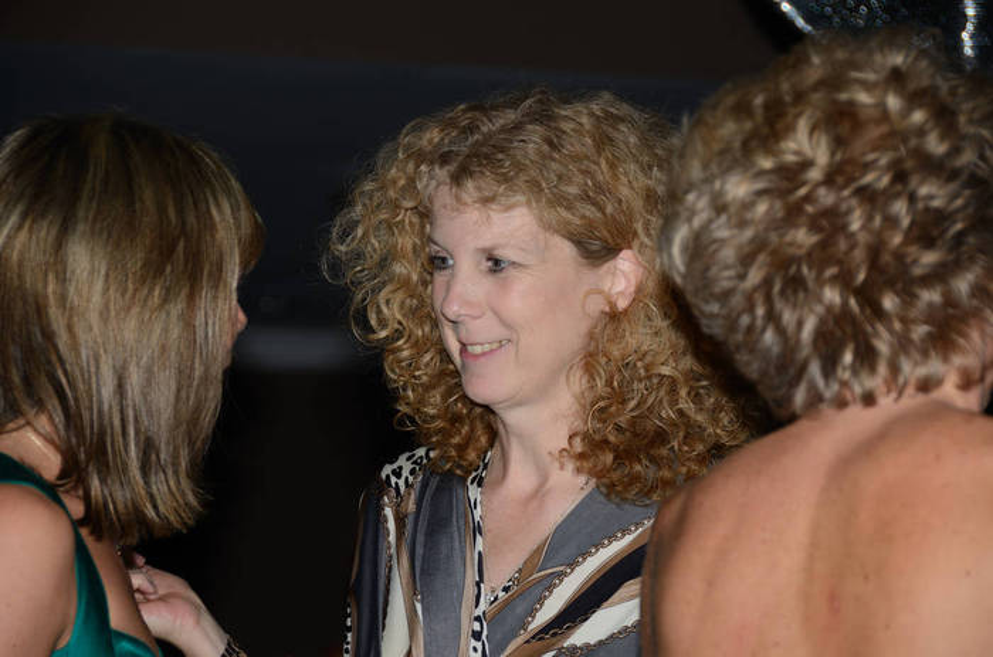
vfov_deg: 8.7
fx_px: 4334
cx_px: 496
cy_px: 328
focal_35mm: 158
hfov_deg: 13.1
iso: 100
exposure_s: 1/160
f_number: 5.3
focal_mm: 105
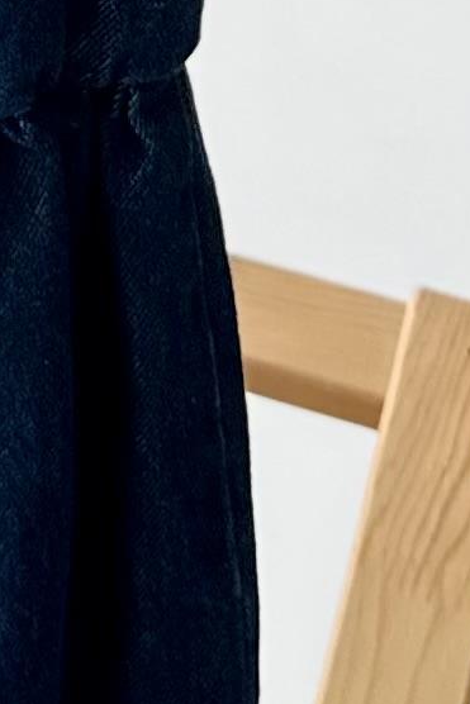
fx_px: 3542
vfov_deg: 10.2
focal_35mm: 181
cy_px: -860
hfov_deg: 7.3
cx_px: -457
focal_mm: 6.86
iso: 80
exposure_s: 1/303
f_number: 1.78
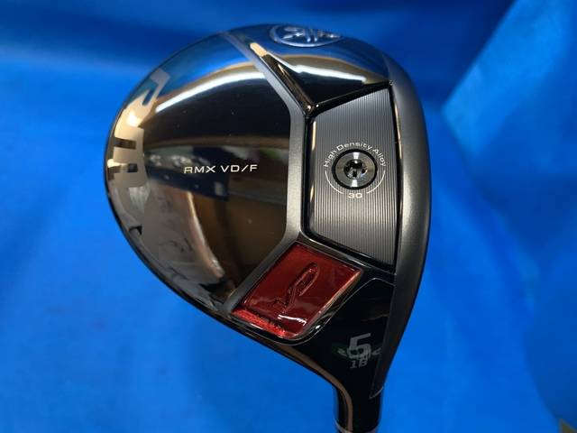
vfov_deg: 53.1
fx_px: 433
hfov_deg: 67.3
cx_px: 288
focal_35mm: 26
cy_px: 216
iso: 125
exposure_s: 1/60
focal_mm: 4.25
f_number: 1.8
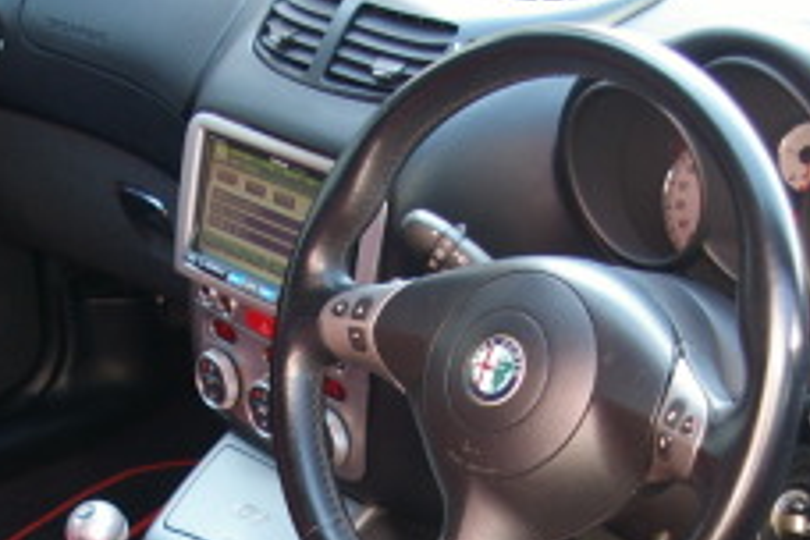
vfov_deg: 15.0
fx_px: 1989
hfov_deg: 23.0
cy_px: 625
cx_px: 323
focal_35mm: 88
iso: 200
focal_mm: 21
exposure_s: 1/30
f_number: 4
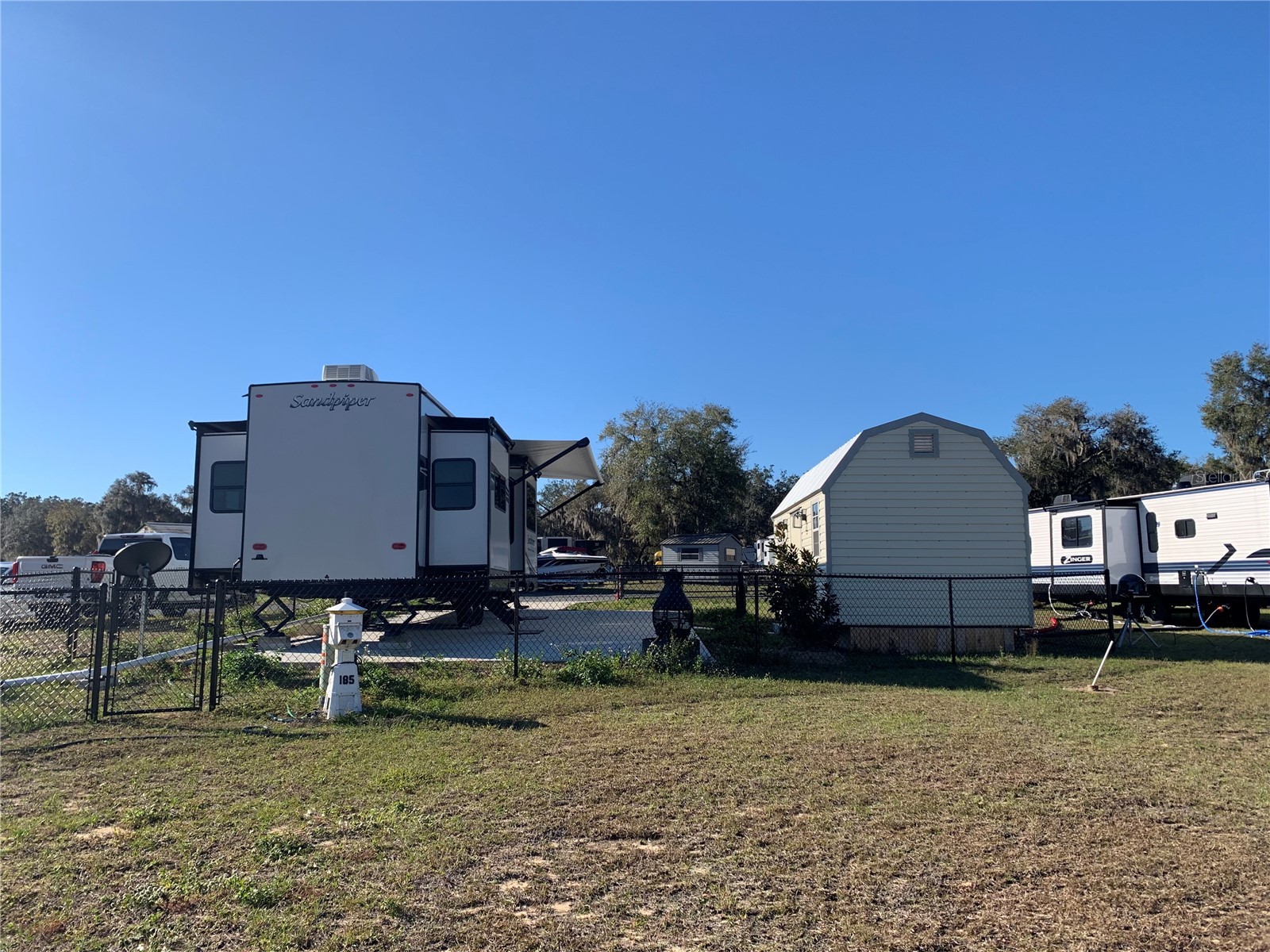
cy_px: 476
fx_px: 954
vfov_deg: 53.1
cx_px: 635
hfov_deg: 67.3
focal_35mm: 26
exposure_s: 1/1953
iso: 25
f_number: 1.8
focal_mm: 4.25
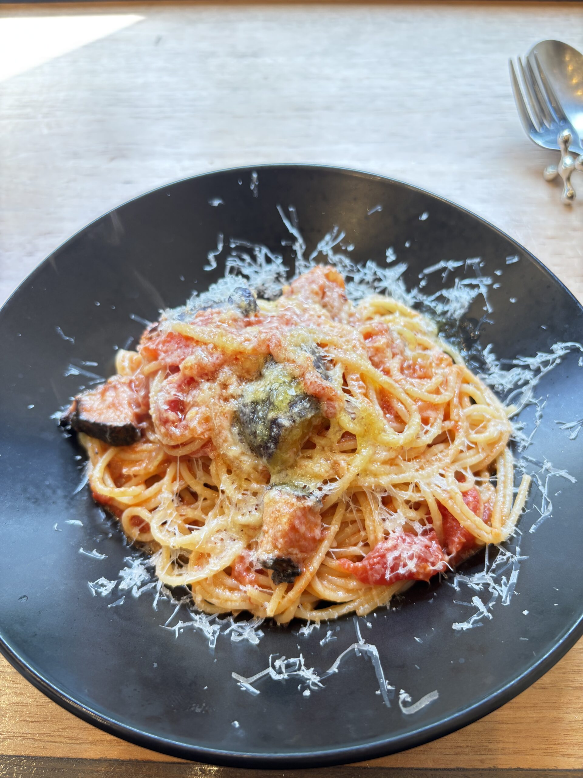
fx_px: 584
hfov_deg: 53.1
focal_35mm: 26
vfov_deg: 67.3
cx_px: 292
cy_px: 389
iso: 80
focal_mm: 5.96
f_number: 1.6
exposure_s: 1/100
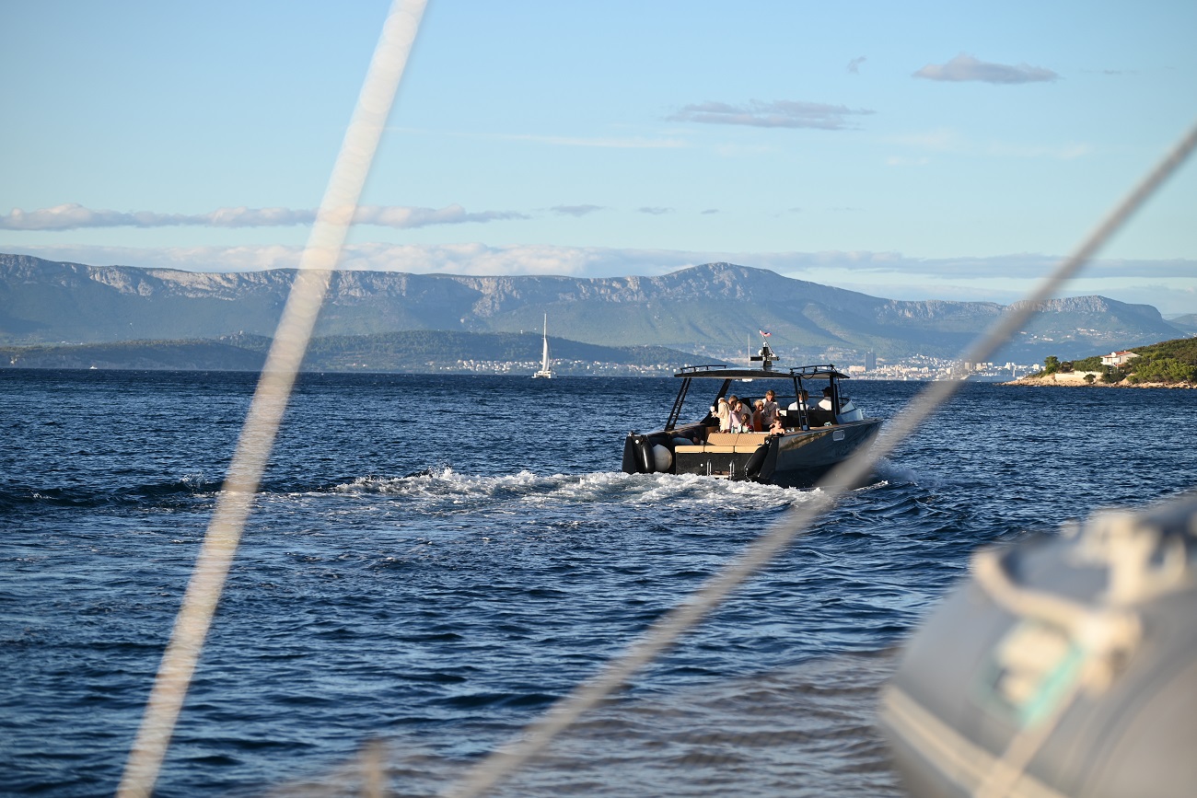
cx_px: 598
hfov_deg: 16.8
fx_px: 4057
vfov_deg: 11.2
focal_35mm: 122
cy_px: 399
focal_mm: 122
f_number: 5.6
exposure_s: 1/500
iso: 125
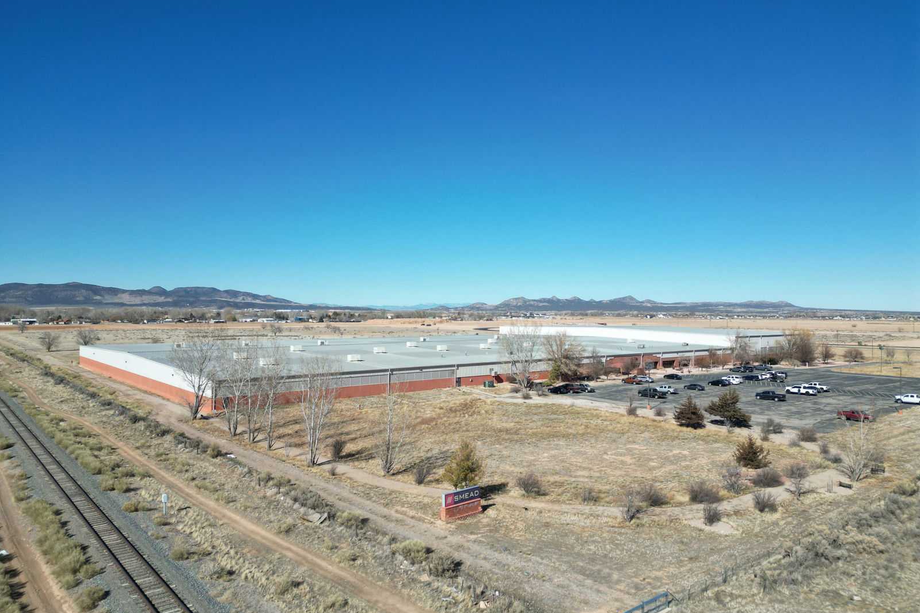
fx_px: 639
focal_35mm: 25
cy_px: 309
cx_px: 460
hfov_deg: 71.5
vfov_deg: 51.3
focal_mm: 6.72
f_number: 1.7
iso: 100
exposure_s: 1/3200
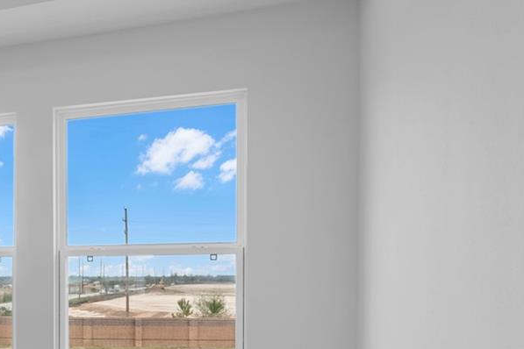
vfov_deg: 27.6
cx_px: -177
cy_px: 269
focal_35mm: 48
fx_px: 699
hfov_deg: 30.9
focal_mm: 14
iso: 250
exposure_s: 1/13
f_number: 9
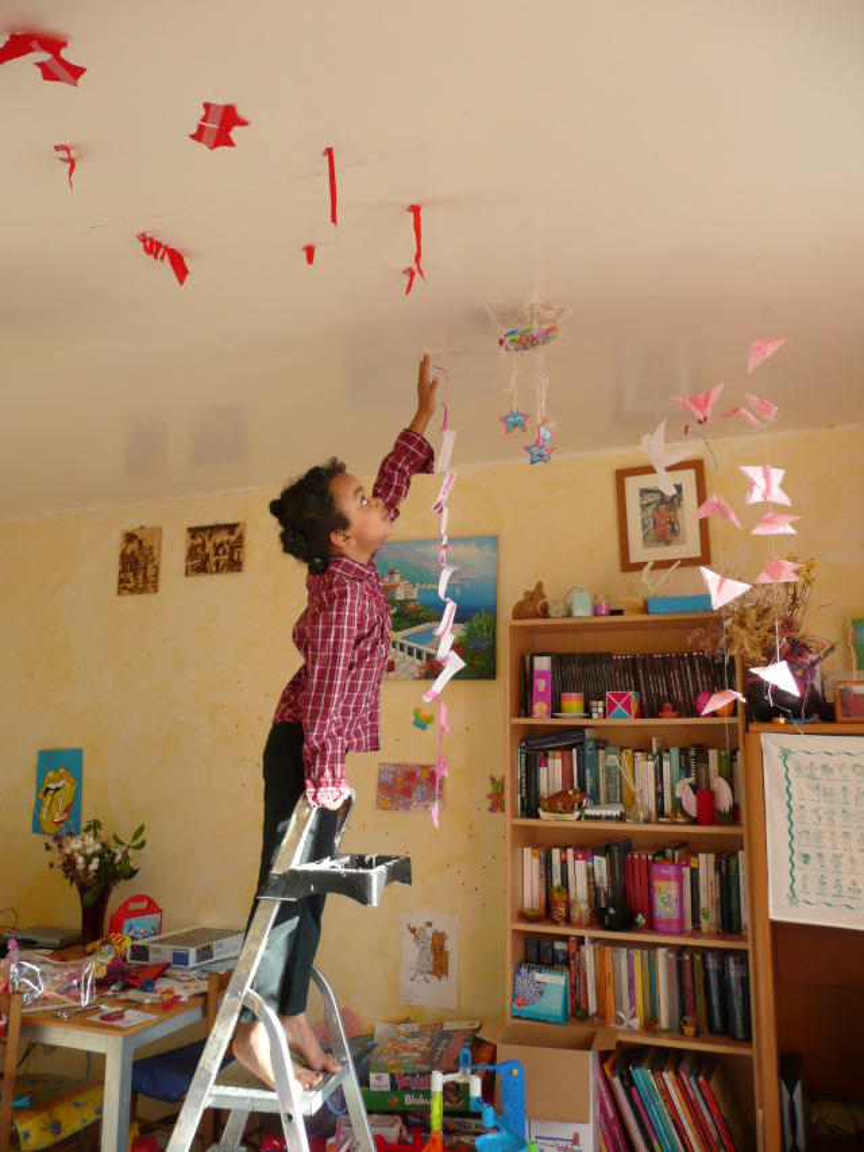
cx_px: 432
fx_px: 932
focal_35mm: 28
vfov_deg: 63.4
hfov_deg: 49.8
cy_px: 576
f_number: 3.3
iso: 100
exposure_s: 1/60
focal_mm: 4.6
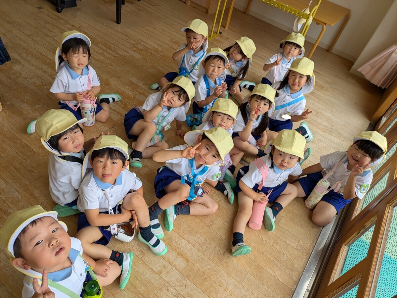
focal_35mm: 25
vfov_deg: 54.9
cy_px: 149
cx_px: 198
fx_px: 287
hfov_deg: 69.4
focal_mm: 5.43
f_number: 1.89
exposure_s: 1/361
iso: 39
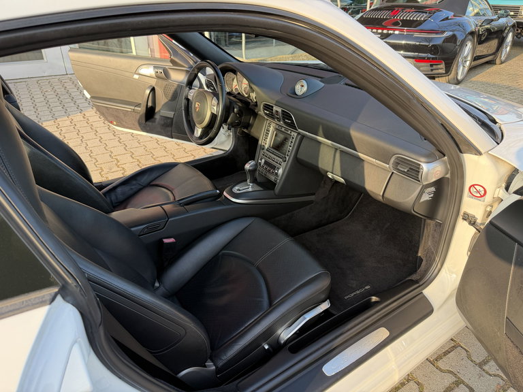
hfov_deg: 71.6
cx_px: 262
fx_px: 363
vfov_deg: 56.8
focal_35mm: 24
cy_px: 196
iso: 80
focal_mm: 6.76
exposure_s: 1/216
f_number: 1.78
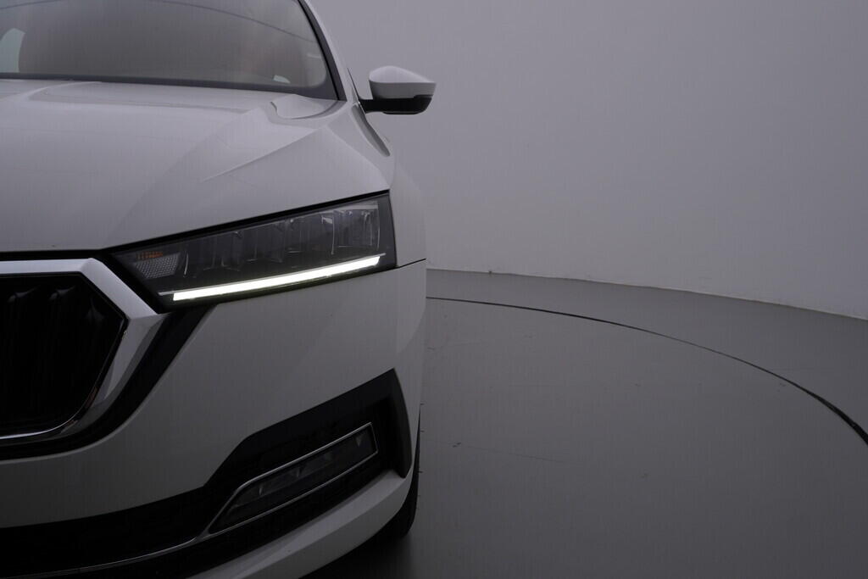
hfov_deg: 53.1
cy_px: 290
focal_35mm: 36
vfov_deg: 36.9
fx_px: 868
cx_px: 434
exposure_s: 1/160
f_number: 5.6
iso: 125
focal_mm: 24
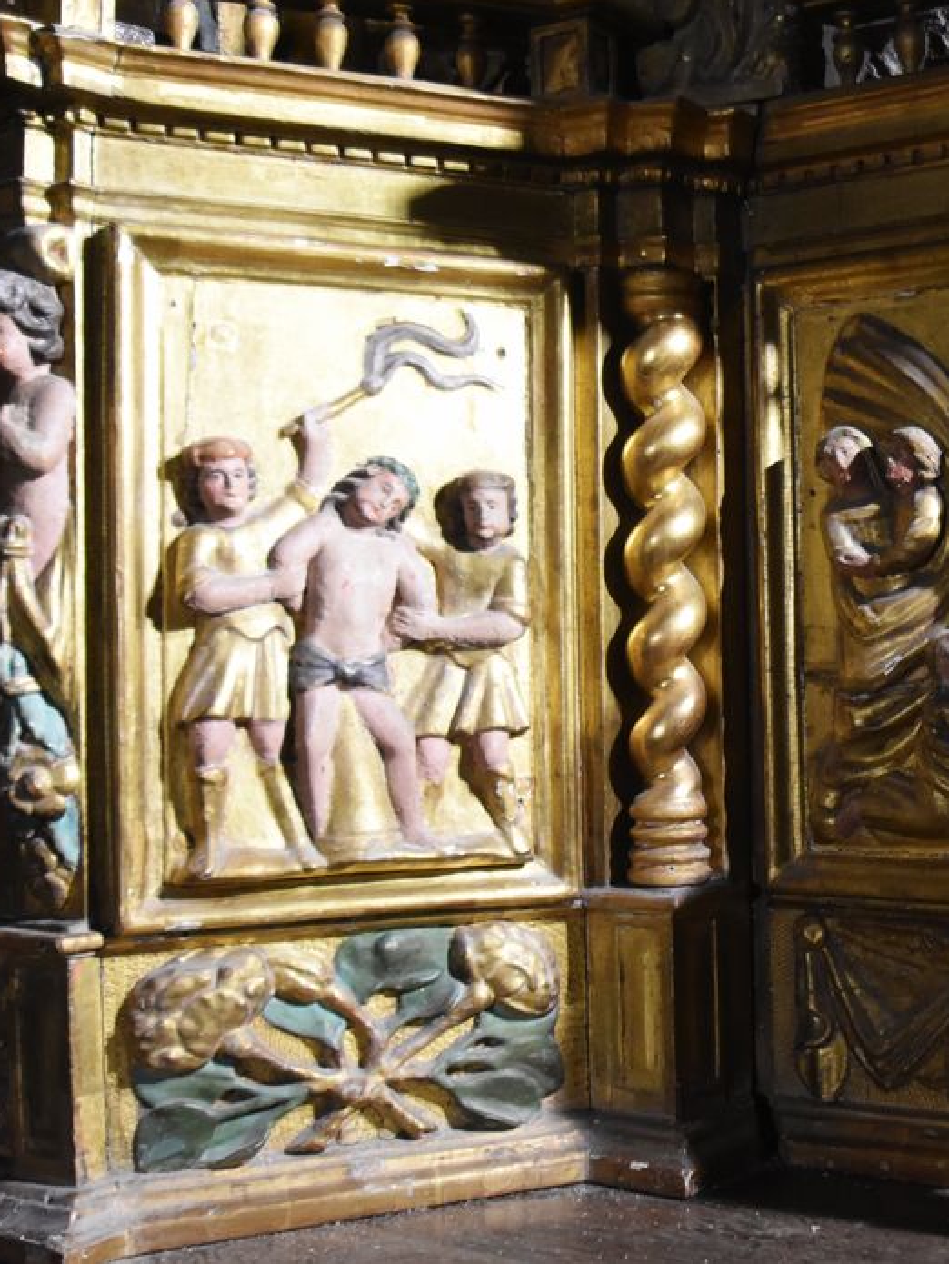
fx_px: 1670
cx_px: 933
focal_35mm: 46
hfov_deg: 29.7
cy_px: 629
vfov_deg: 41.4
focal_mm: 21
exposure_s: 1/60
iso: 2500
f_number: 4.5
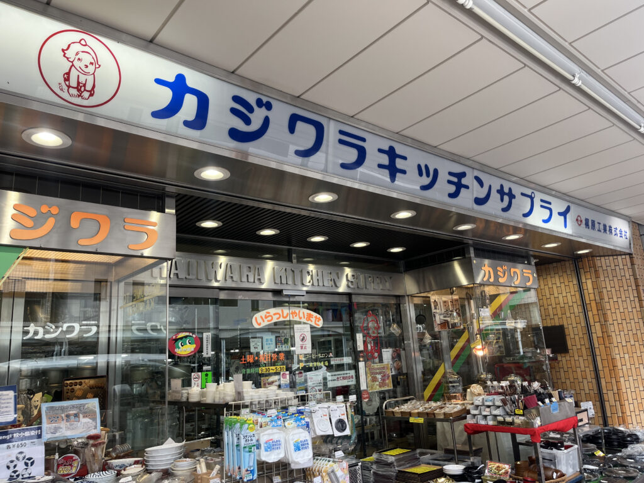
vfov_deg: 53.1
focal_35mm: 26
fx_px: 484
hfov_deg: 67.3
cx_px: 322
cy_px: 242
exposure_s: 1/121
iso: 50
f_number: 1.6
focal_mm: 5.1
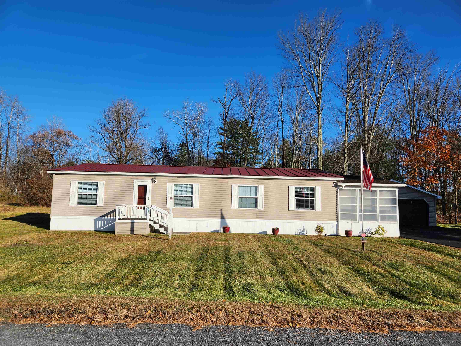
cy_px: 173
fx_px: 306
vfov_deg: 58.9
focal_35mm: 23
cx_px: 230
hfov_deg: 73.9
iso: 20
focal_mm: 5.4
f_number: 1.8
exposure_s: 1/1951
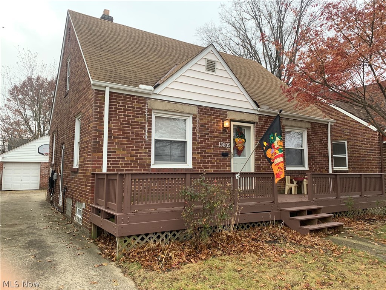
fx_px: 290
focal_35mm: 26
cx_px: 193
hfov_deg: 67.3
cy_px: 145
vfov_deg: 53.1
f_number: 1.8
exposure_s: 1/121
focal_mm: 4.25
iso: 80
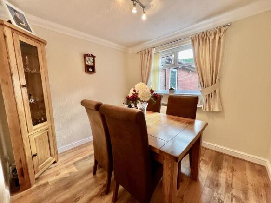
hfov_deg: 106.2
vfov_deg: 89.9
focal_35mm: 13
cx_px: 136
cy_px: 102
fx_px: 102
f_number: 1.8
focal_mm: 1.57
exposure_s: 1/100
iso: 200
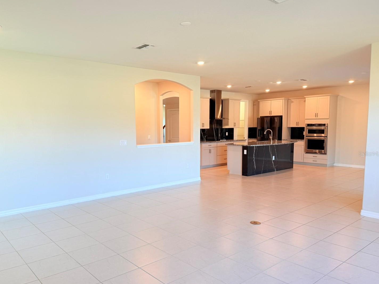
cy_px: 154
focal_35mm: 27
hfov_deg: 65.2
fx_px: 296
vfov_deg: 51.3
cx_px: 170
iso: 125
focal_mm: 6.76
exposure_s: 1/120
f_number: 1.78
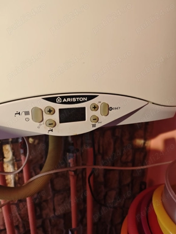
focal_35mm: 24
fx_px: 162
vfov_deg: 71.5
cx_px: 90
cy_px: 122
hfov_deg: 56.9
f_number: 1.6
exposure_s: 1/33.3
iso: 1250
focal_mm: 6.55
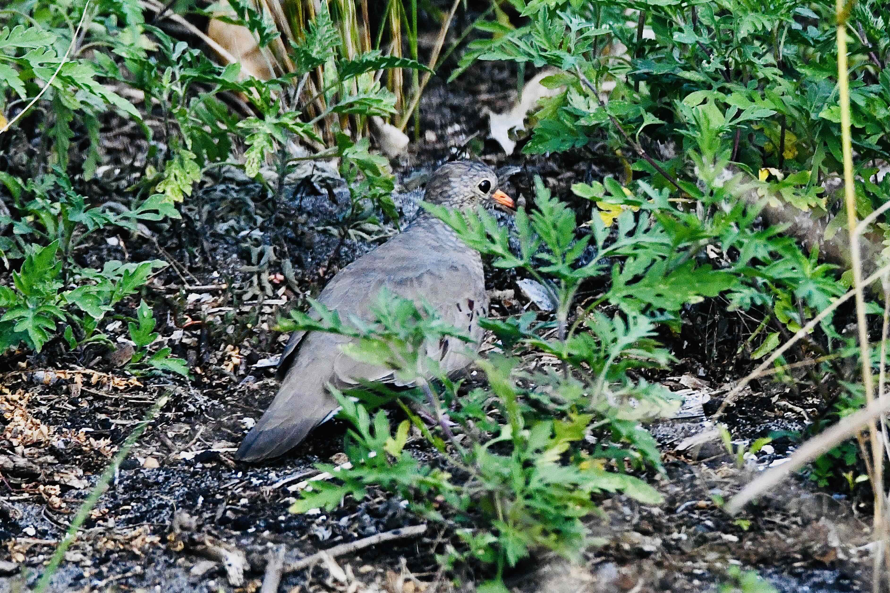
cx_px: 445
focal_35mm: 600
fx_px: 14833
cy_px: 296
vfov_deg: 2.3
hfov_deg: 3.4
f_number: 14
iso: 4000
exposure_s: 1/800
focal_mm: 600
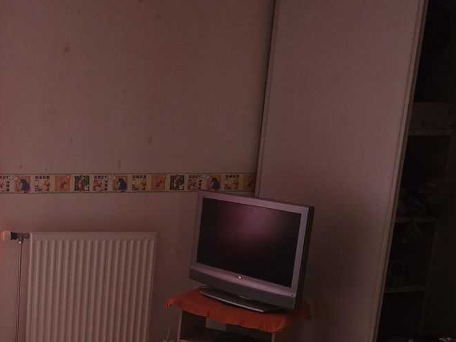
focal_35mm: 56
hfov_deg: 31.8
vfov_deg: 25.5
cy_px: 293
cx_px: 4
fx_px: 738
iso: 1250
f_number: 1.7
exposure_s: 1/100
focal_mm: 6.3
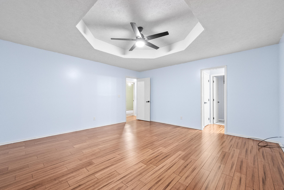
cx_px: 142
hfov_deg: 104.2
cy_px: 95
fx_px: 110
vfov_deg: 81.3
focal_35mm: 14
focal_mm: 14
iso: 12800
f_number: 8
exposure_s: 1/8
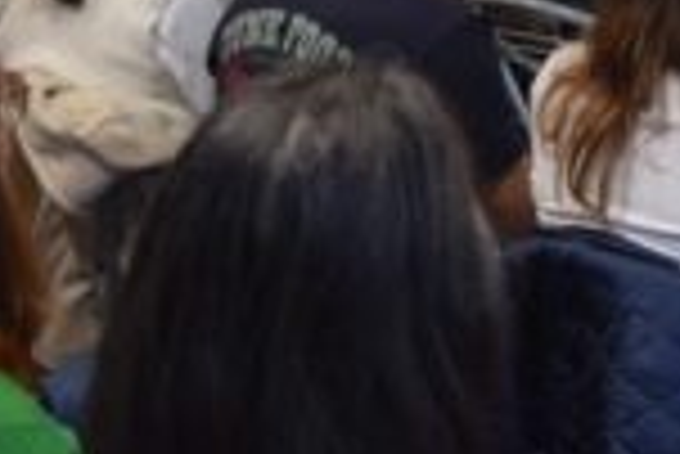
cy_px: -148
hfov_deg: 17.6
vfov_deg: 12.4
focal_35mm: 107
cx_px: 937
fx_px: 2023
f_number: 4
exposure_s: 1/60
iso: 640
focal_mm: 24
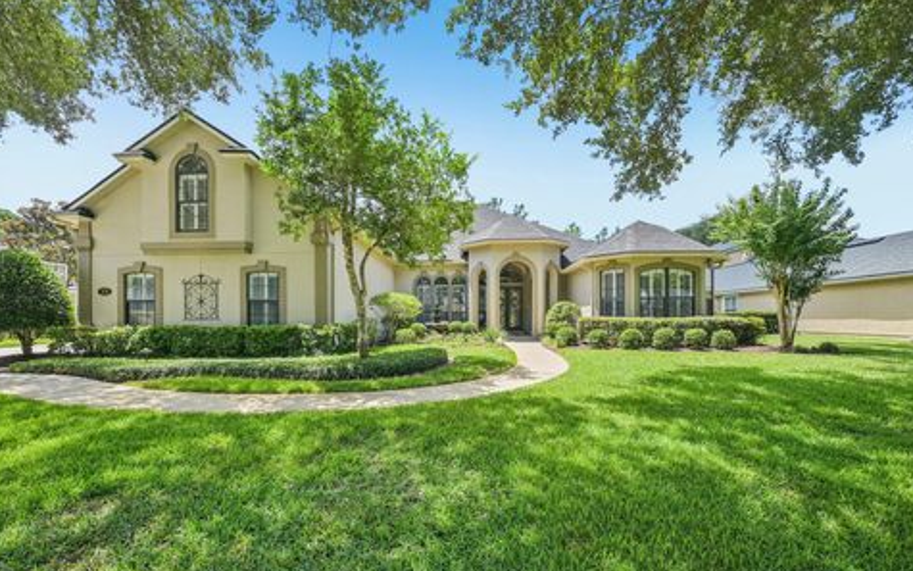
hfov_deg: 101.4
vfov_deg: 74.5
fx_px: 373
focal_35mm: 15
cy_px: 318
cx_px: 444
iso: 100
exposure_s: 1/60
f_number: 8
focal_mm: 14
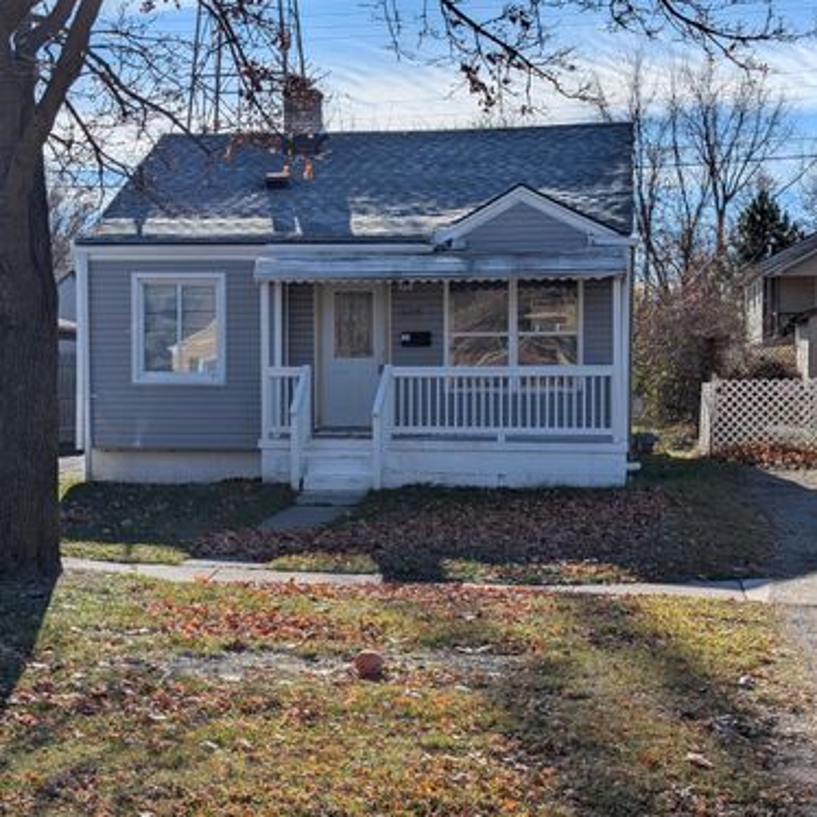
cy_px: 408
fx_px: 1549
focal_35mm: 58
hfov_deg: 29.5
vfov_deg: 29.6
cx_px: 336
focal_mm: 6.9
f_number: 1.68
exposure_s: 1/2404
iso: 21
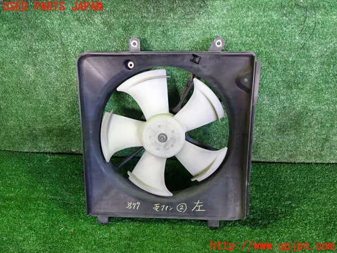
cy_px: 126
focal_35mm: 30
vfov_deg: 46.8
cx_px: 168
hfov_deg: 60.0
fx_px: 292
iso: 640
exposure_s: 1/30
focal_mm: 5.4
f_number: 2.3
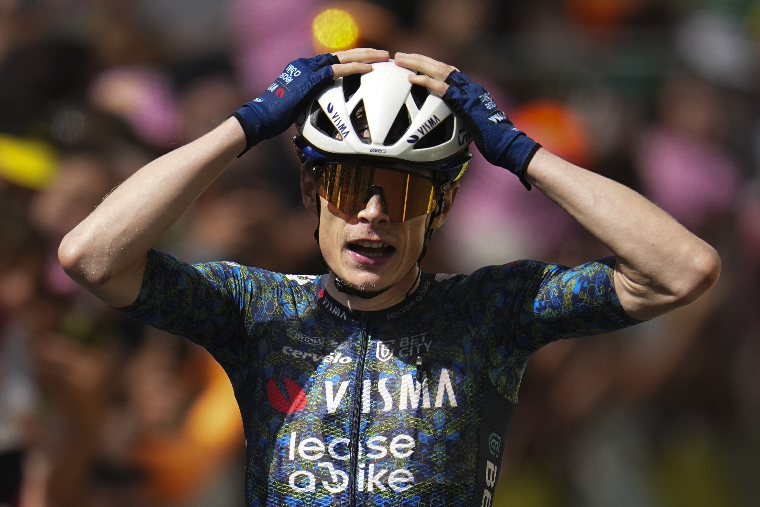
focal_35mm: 400
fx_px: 8444
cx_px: 380
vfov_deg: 3.4
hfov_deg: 5.2
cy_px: 254
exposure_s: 1/8000
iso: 500
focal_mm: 400
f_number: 2.8
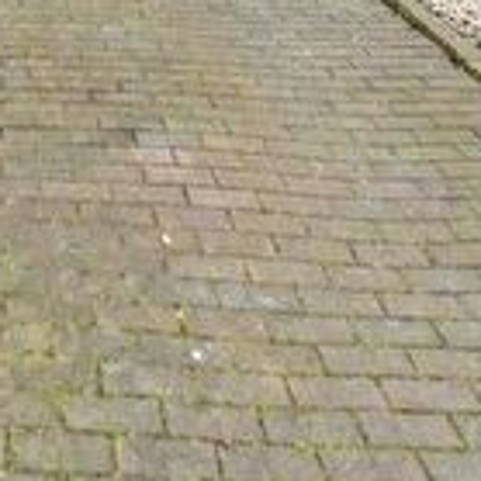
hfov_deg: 25.6
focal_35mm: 64
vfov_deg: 21.1
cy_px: -310
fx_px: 1006
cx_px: 7
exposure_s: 1/4000
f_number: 3.5
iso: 1600
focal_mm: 10
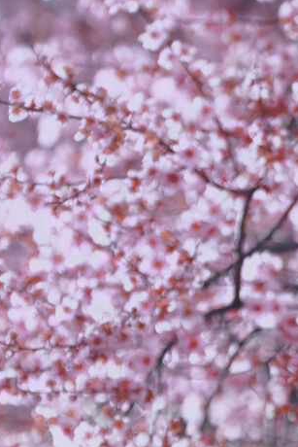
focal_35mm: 614
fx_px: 7618
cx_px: 467
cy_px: 468
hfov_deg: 2.2
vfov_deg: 3.4
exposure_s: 1/160
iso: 100
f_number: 4.5
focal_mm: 157
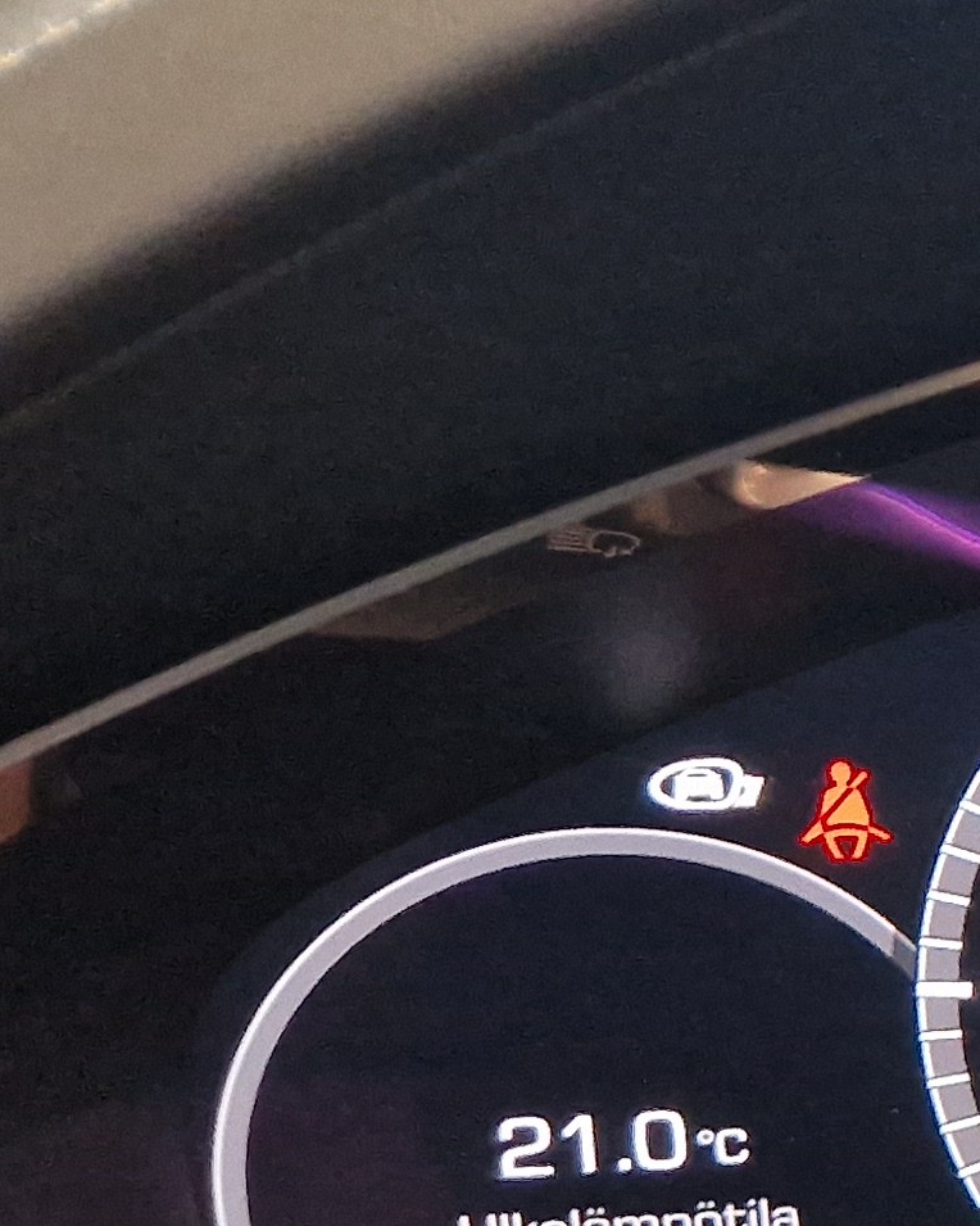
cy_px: 843
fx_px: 3408
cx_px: 2560
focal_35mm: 94
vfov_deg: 20.3
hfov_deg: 12.0
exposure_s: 1/100
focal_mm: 5.4
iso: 50
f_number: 1.8
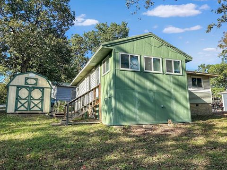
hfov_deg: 69.4
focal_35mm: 25
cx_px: 114
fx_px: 164
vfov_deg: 54.9
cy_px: 88
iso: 80
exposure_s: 1/1500
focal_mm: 6.86
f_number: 1.8
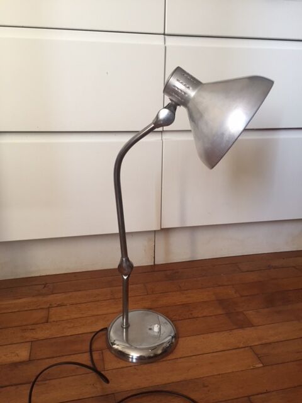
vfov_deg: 61.7
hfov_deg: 48.2
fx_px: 337
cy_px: 202
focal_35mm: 29
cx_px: 151
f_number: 2.2
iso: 125
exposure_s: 1/33
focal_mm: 4.15
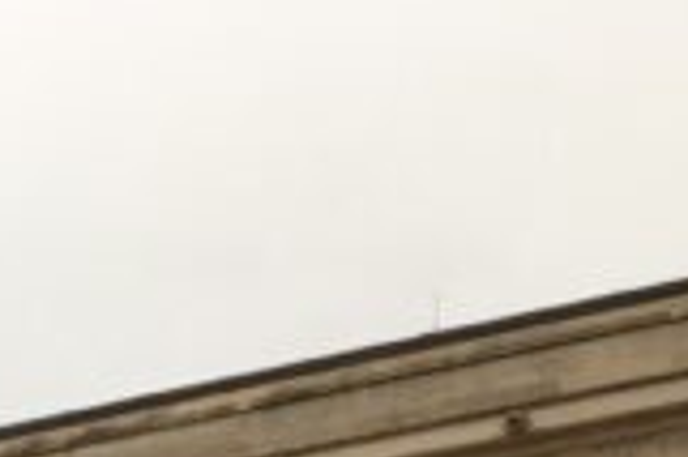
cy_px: 1187
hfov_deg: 13.5
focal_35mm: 144
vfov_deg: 8.5
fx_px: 2749
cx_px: -320
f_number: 2.2
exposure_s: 1/50
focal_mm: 4.15
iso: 25
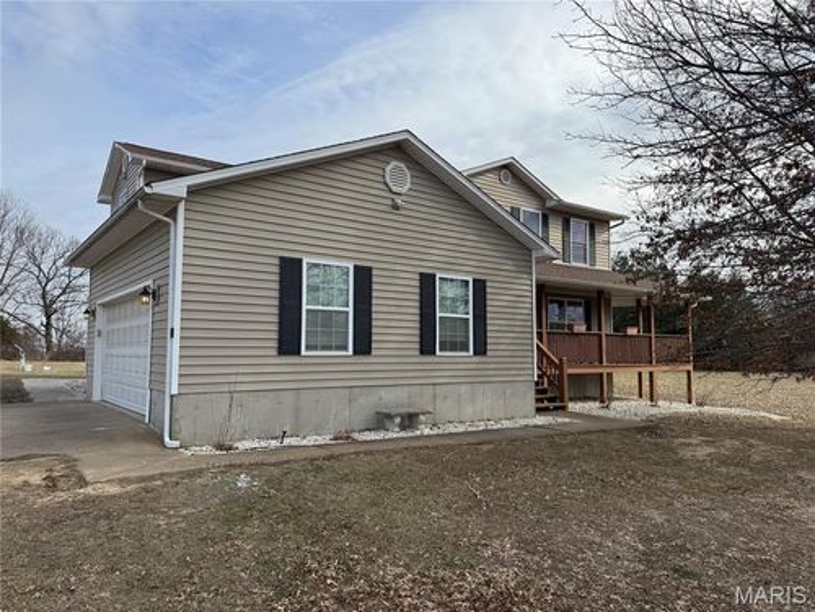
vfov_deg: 56.8
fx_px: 565
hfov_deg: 71.6
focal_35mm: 24
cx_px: 408
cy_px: 306
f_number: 1.78
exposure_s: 1/3413
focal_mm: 6.76
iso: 80
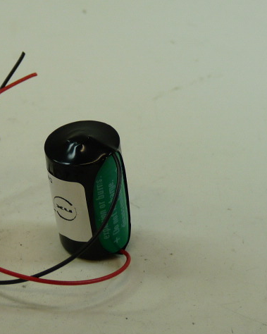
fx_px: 1107
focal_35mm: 112
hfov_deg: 13.7
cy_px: 168
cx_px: 75
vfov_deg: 17.2
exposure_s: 1/50
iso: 100
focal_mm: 8.7
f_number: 3.2
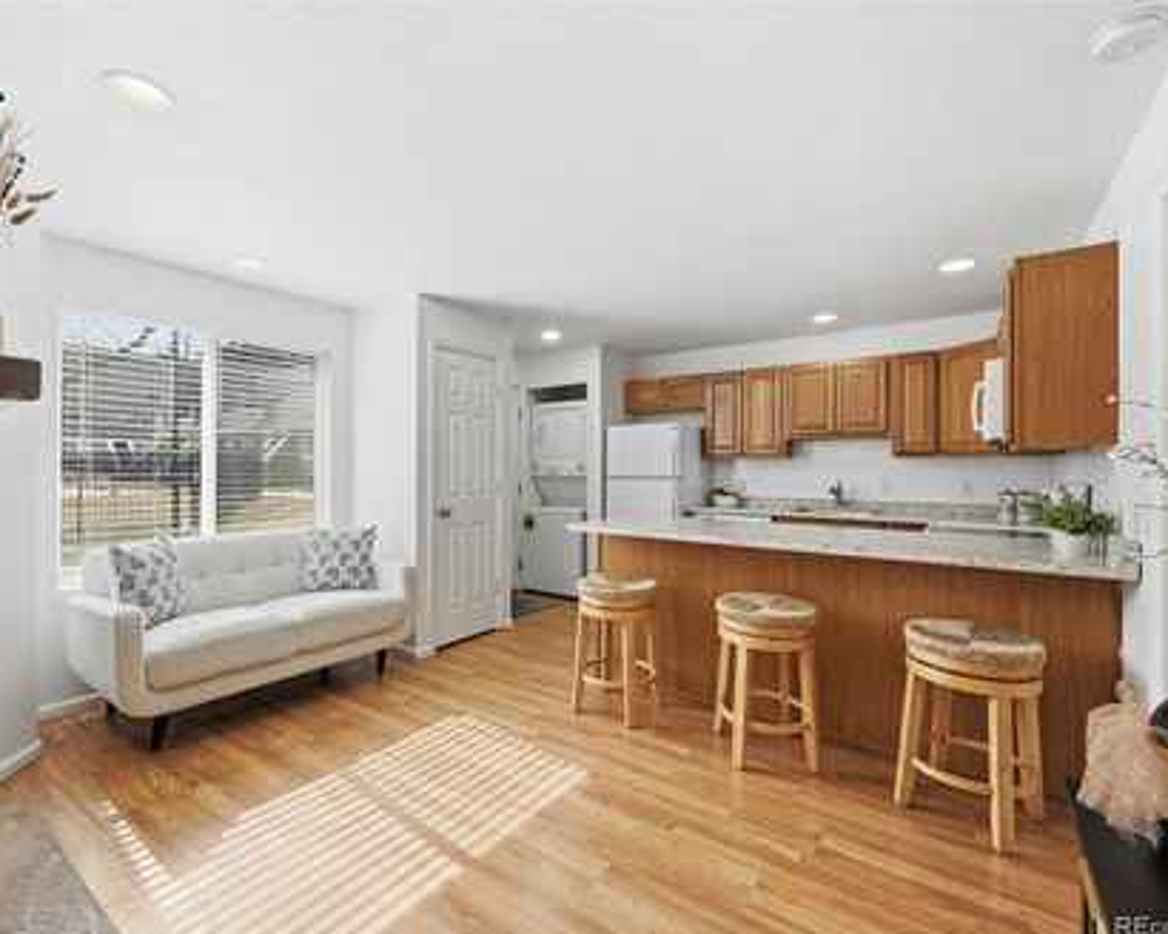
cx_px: 547
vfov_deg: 80.4
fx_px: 553
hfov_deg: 93.0
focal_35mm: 16
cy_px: 471
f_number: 8
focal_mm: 14
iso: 400
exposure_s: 1/1600
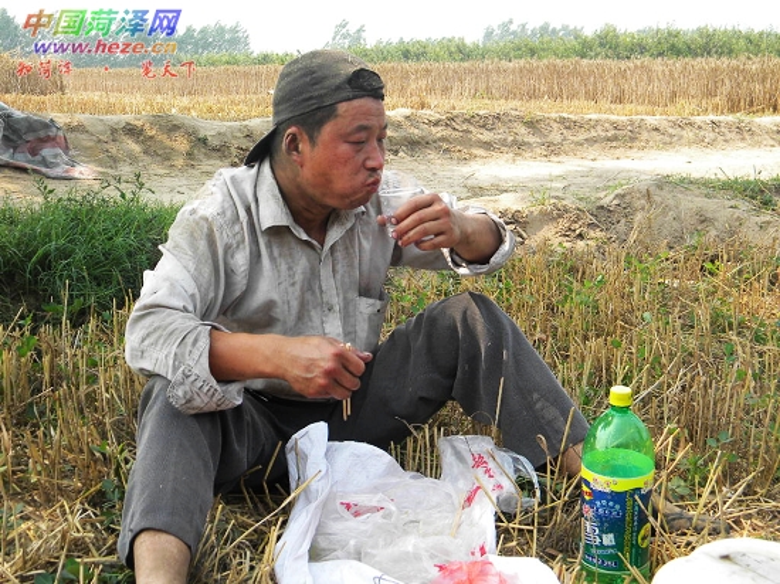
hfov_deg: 40.4
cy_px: 292
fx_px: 1059
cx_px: 390
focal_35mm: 47
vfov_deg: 30.9
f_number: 3.9
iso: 80
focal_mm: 8.6
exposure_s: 1/242
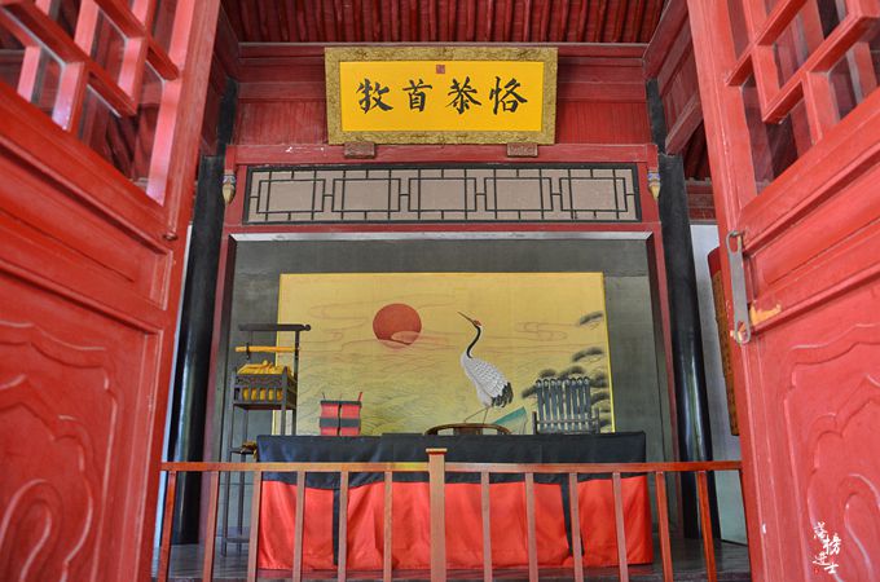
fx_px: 658
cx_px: 440
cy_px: 291
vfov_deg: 47.7
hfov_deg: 67.5
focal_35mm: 27
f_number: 3.5
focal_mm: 18
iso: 1000
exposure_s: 1/30
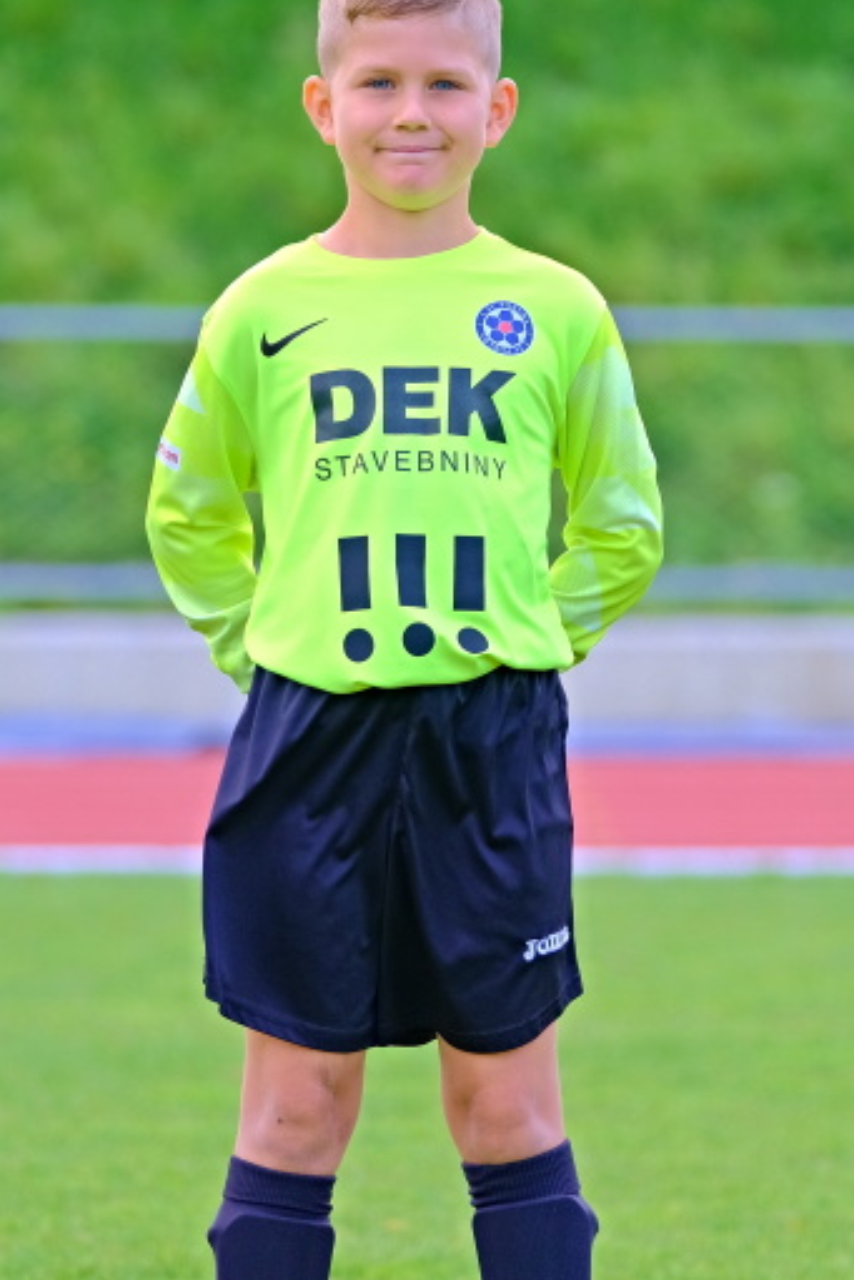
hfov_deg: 5.4
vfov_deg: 8.1
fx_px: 9067
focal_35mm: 255
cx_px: 399
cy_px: 770
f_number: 2.8
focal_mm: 124.3
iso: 320
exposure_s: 1/450
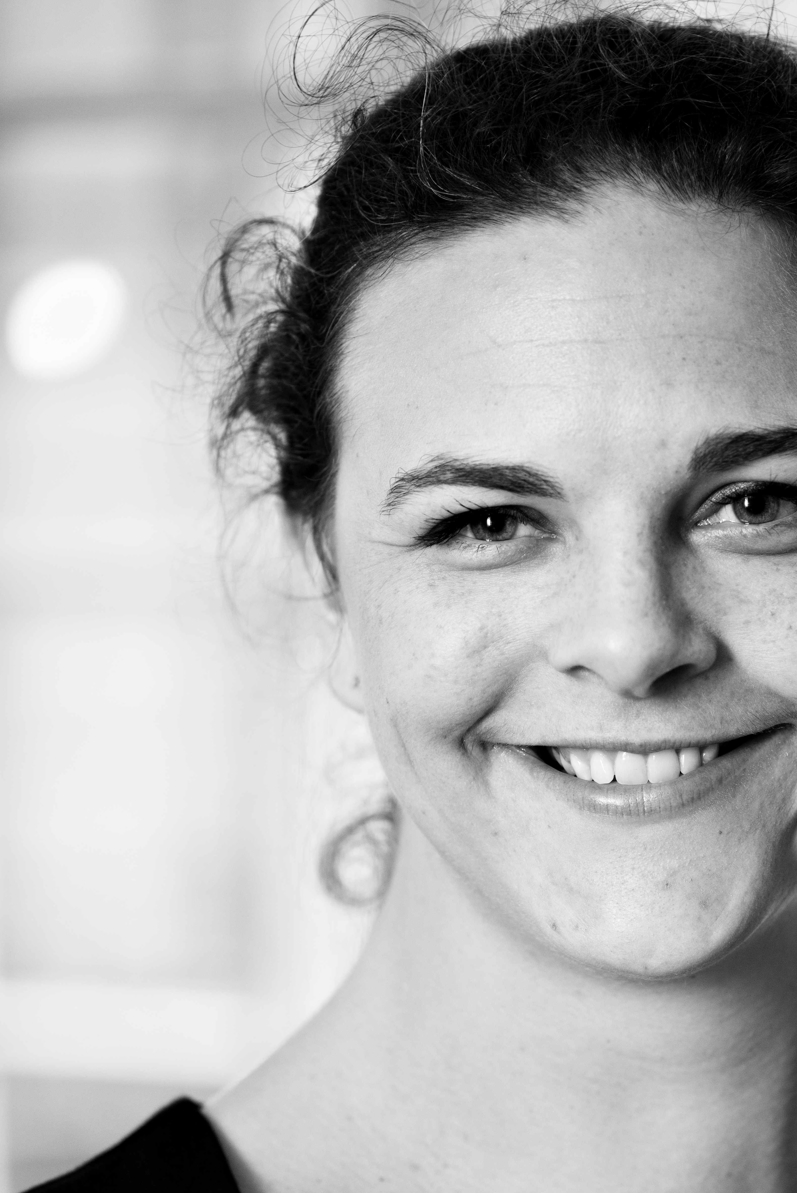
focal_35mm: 162
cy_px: 823
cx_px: 606
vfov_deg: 12.7
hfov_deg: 8.5
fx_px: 5375
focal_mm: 105
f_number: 3.5
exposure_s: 1/60
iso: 400
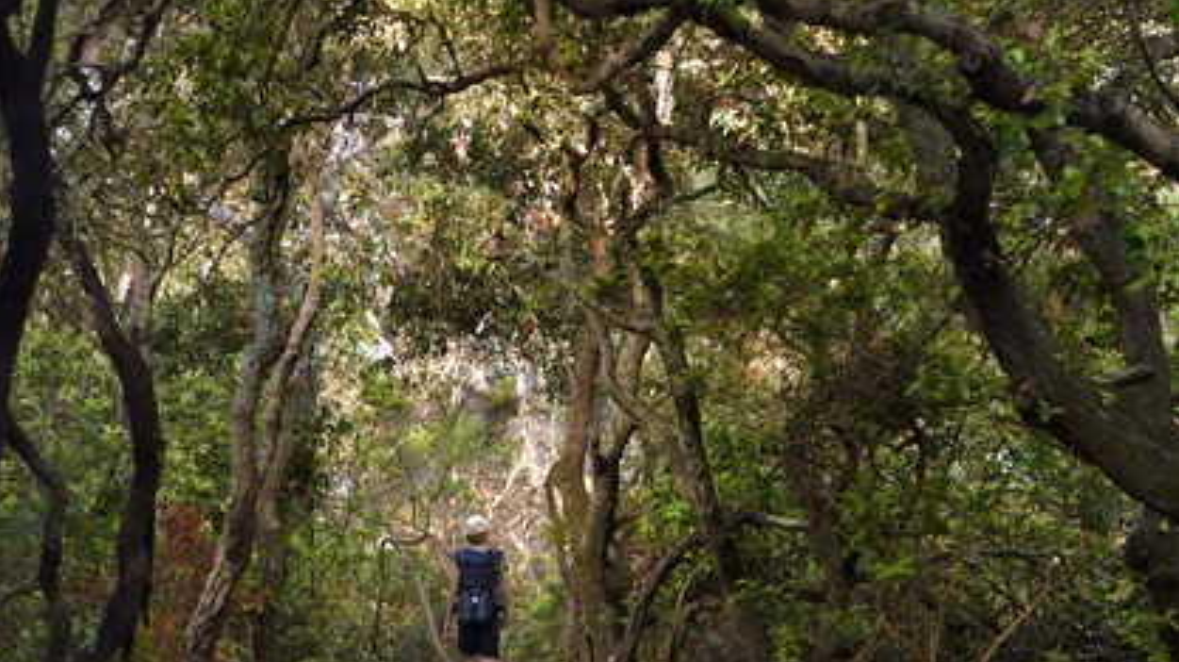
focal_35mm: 74
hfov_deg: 28.6
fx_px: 2312
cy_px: 388
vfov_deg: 16.3
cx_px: 590
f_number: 5.6
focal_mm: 70
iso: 200
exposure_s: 1/40
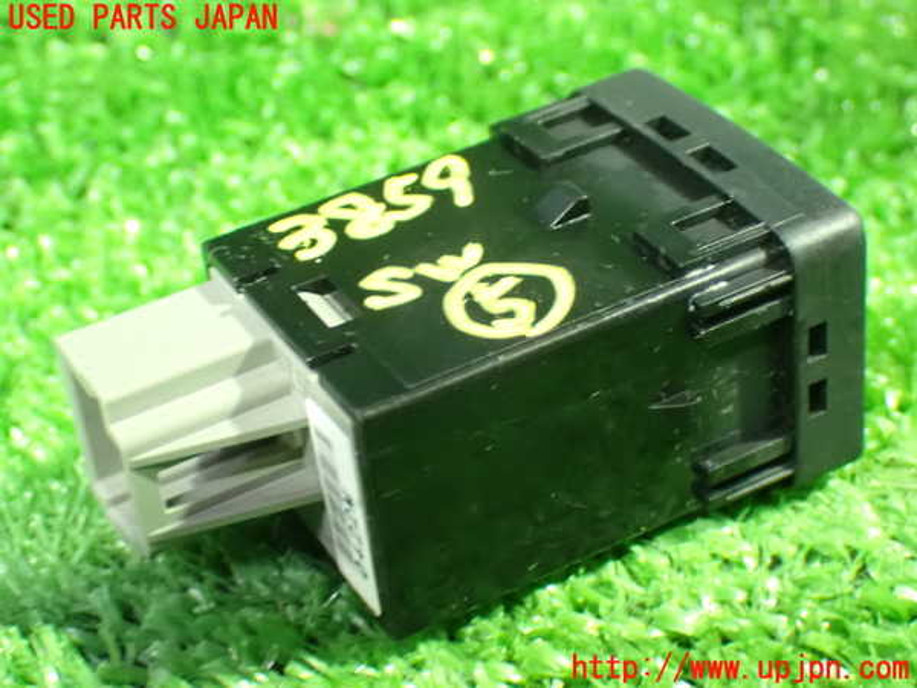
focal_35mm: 77
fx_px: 2040
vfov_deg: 19.1
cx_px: 458
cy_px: 344
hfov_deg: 25.3
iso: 1600
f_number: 4.1
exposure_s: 1/8
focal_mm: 13.65
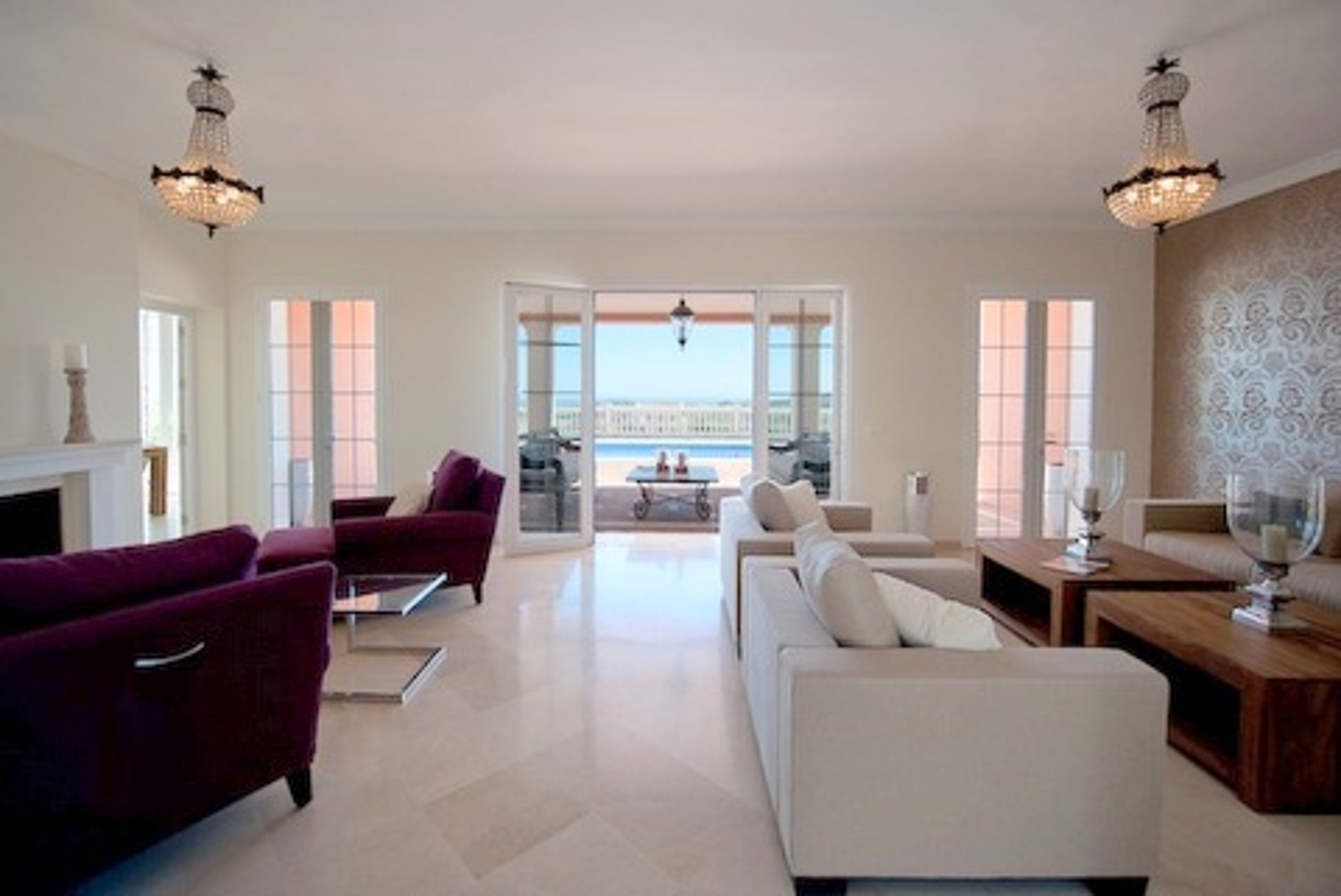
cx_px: 670
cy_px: 448
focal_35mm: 14
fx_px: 522
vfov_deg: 81.3
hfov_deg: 104.2
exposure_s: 1/320
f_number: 3.5
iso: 200
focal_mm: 14
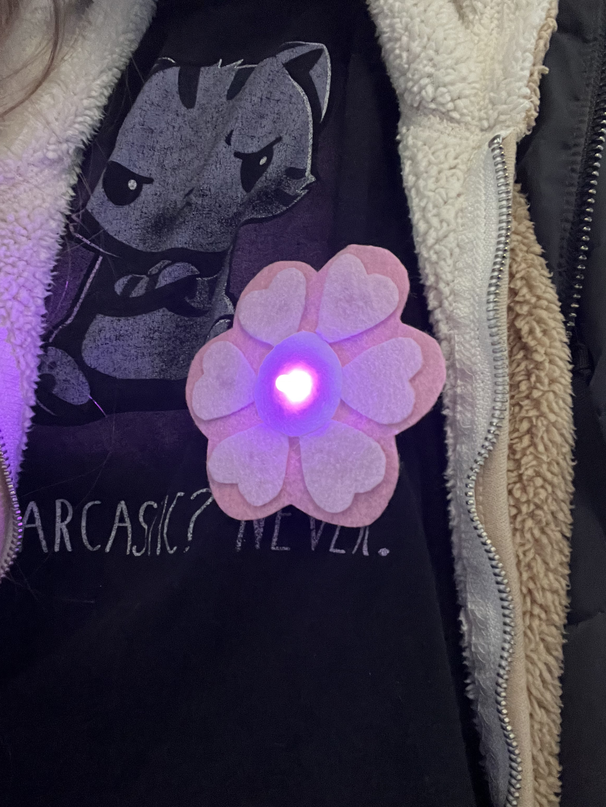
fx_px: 700
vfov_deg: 60.0
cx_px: 303
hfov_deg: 46.8
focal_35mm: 30
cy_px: 404
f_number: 2.2
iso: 640
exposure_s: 1/17
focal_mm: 2.71
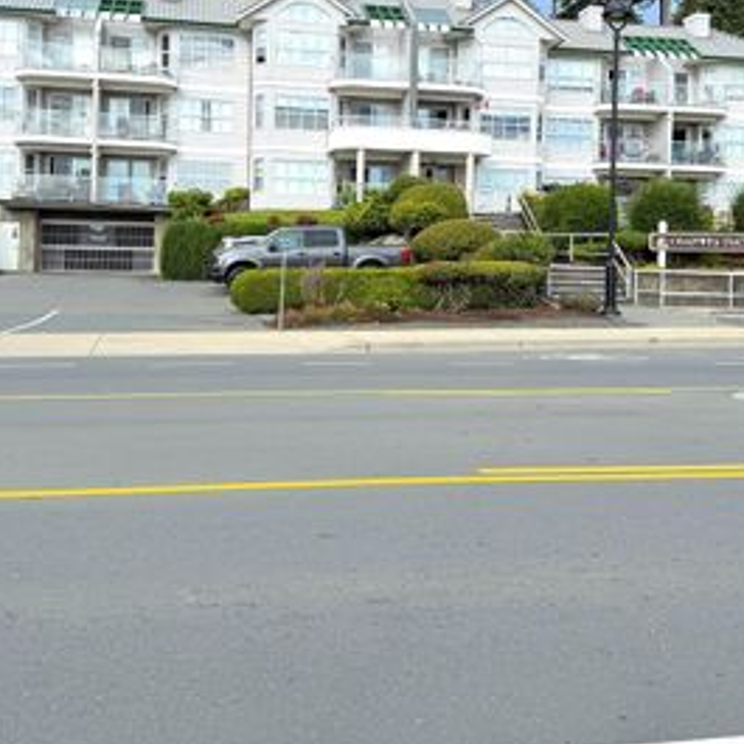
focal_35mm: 40
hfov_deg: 41.9
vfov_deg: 41.2
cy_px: 234
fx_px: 973
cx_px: 385
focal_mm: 6.76
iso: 80
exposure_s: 1/3413
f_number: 1.78
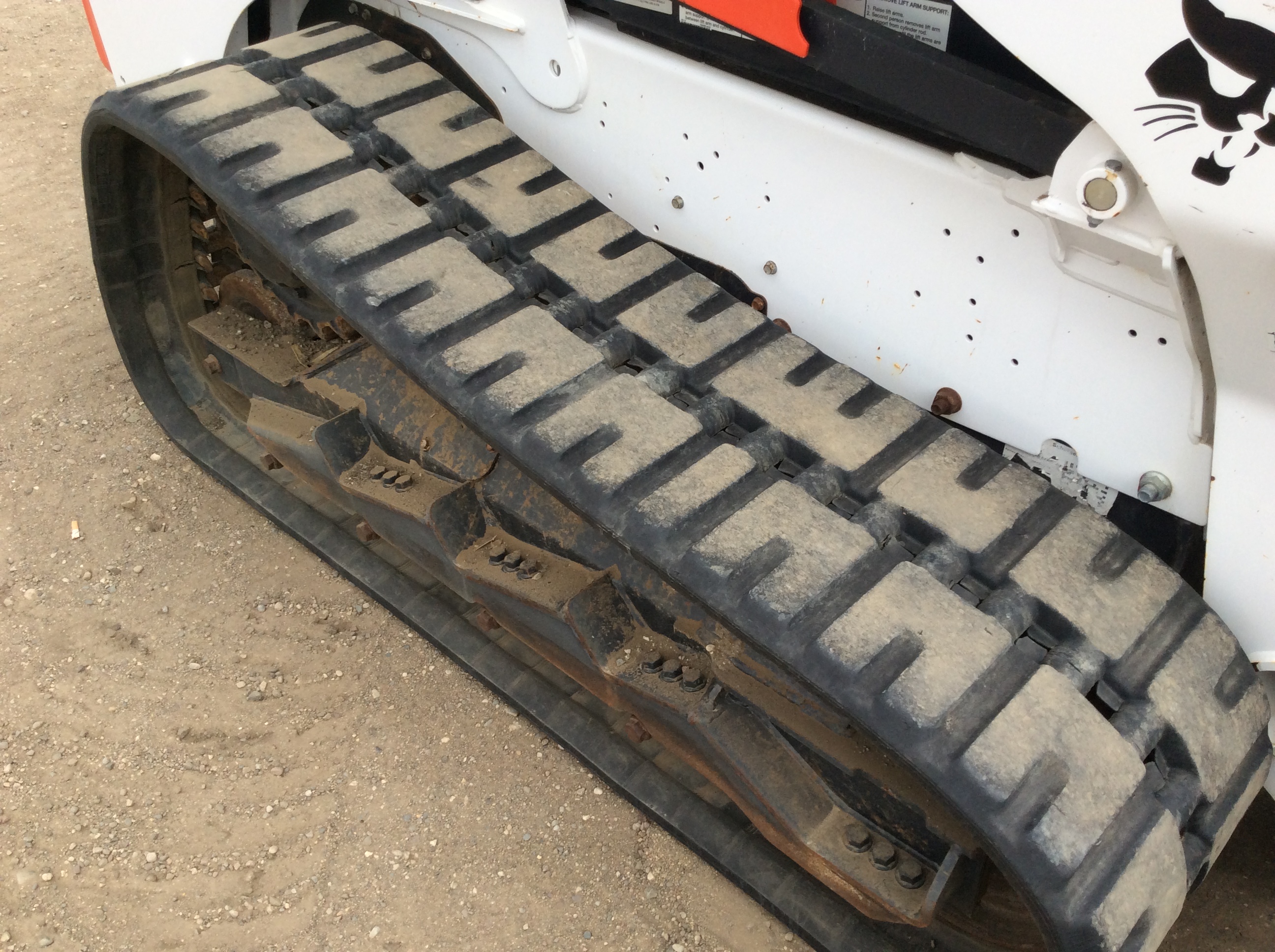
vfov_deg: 44.1
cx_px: 638
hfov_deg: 56.9
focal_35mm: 32
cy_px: 476
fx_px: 1177
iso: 32
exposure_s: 1/255
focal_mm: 3.3
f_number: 2.4
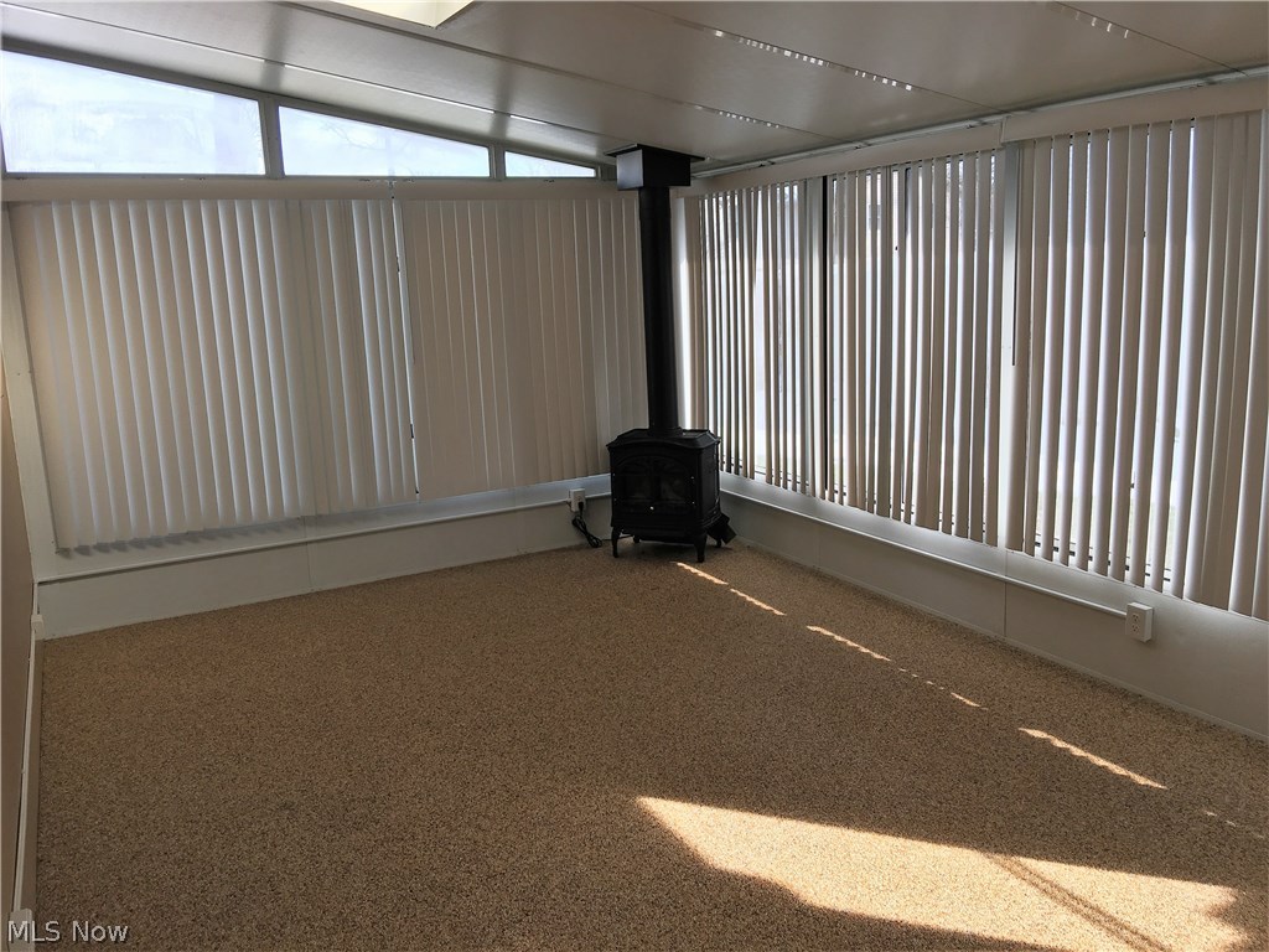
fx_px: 1063
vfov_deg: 48.2
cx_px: 634
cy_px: 476
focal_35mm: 29
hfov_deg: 61.7
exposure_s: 1/164
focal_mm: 4.15
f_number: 2.2
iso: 25
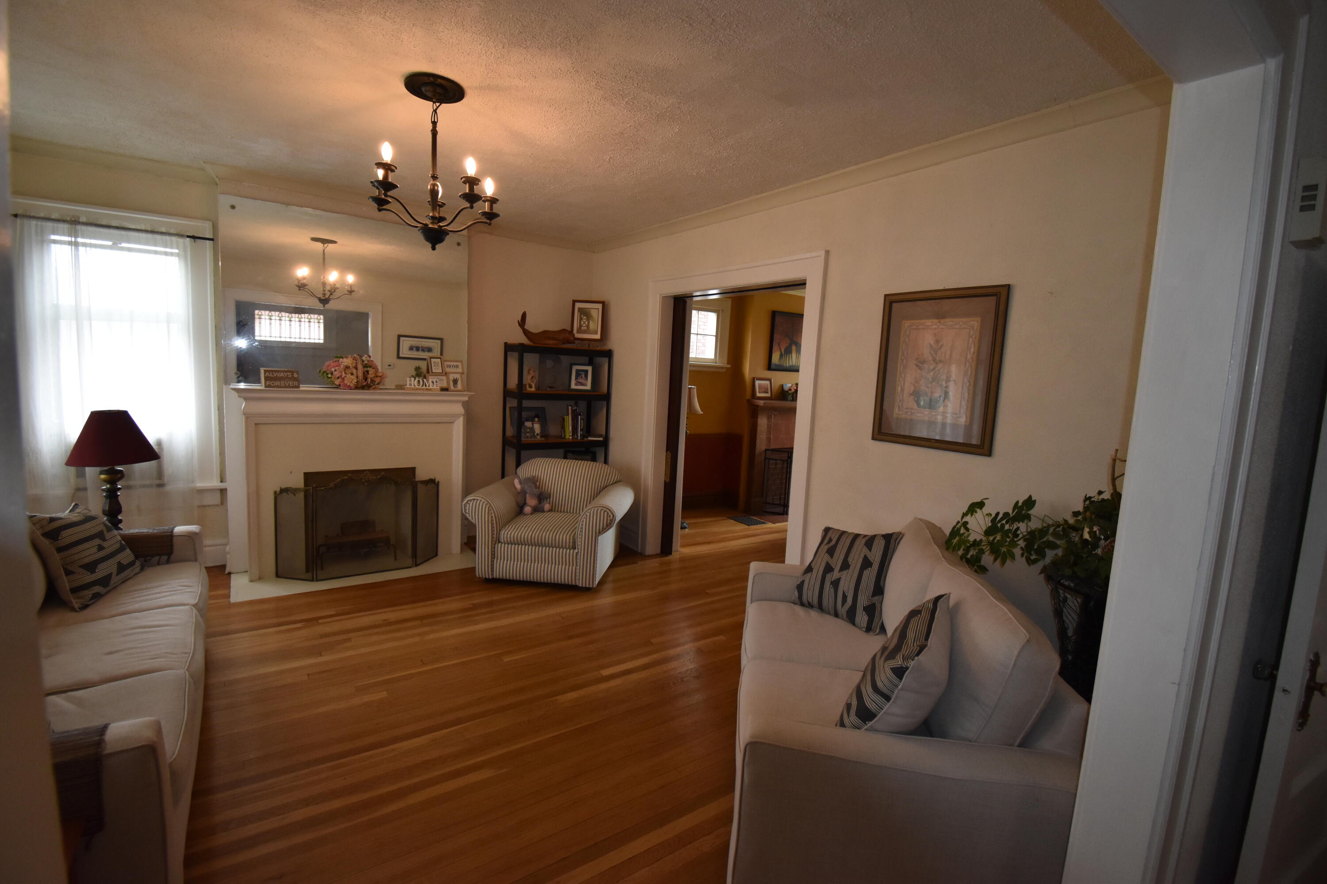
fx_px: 553
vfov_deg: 77.3
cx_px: 664
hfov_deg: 100.4
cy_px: 442
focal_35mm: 15
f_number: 4.5
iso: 900
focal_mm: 10
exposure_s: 1/125
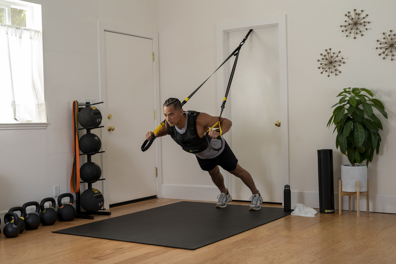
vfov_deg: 27.0
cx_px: 198
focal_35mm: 50
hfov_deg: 39.6
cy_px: 132
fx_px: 550
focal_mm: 50
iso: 400
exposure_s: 1/160
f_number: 6.3
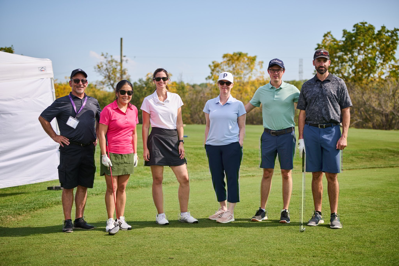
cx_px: 200
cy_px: 133
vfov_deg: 19.5
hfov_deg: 28.8
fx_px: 776
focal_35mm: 70
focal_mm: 70
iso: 64
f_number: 2.8
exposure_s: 1/800
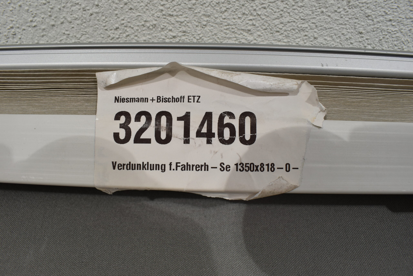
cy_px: 138
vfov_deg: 47.9
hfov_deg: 67.4
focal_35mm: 27
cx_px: 206
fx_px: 310
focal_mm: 18
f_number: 8
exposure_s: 1/60
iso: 360
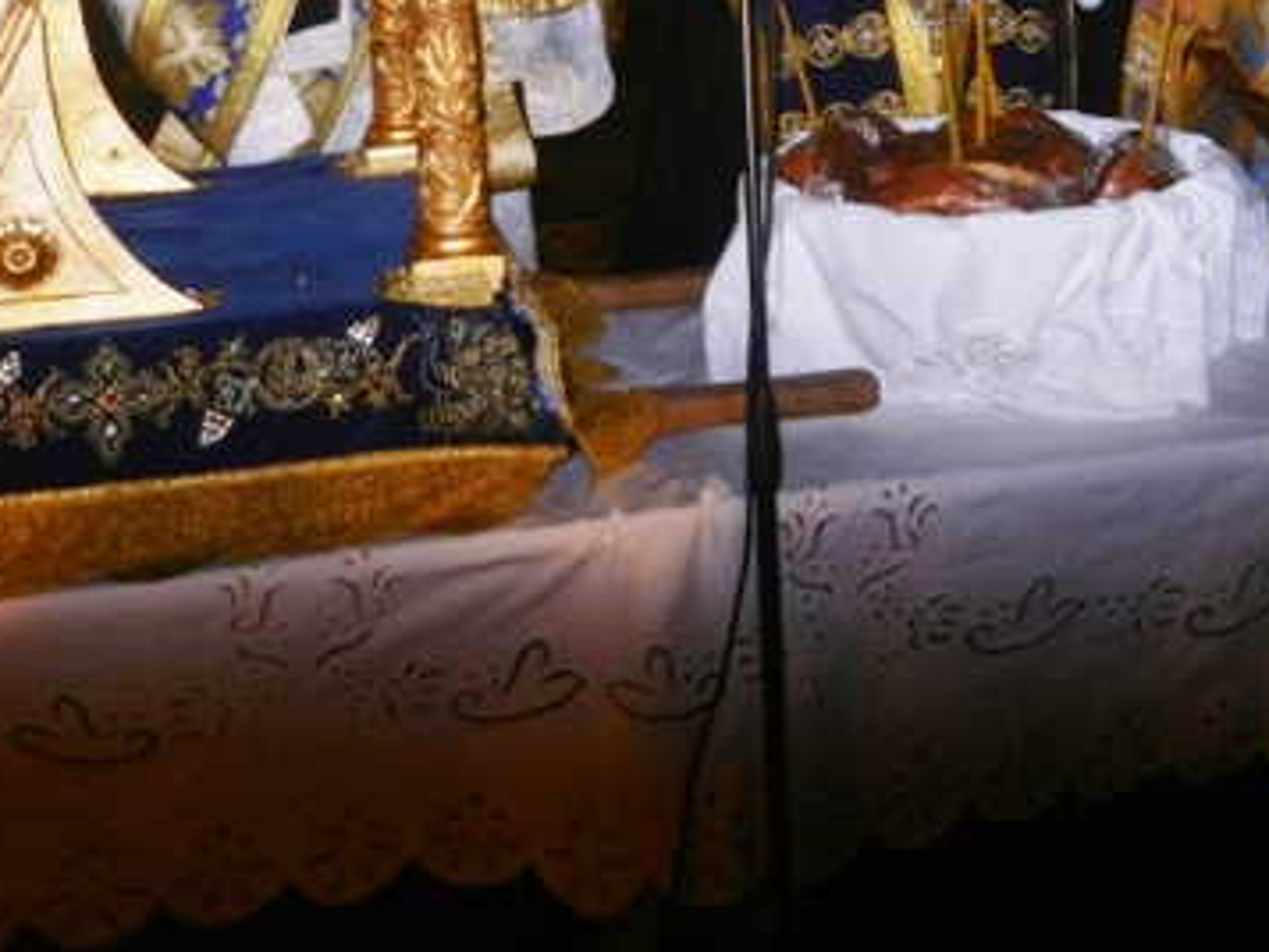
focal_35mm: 65
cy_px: -103
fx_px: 2384
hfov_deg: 29.1
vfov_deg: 21.4
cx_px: 1027
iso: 200
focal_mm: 5.1
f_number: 3.6
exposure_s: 1/30
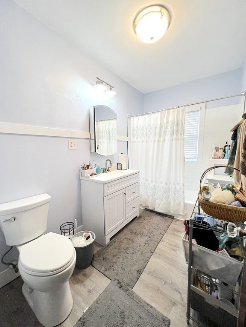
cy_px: 164
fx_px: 123
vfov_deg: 106.2
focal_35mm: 13
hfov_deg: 89.9
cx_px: 123
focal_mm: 1.57
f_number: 1.8
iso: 200
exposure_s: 1/120
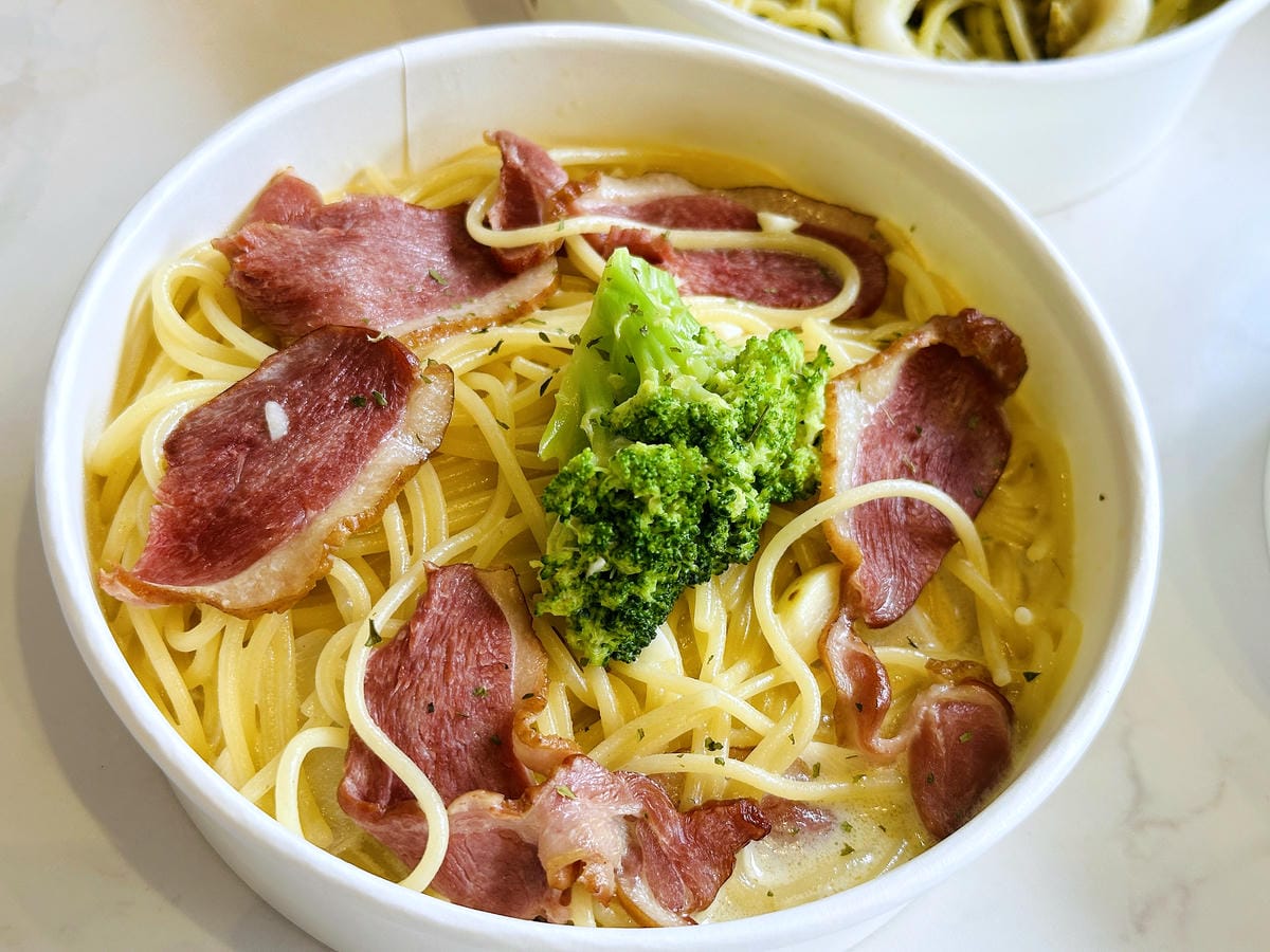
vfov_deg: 30.3
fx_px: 1761
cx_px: 635
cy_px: 476
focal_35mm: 48
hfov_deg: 39.7
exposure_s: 1/446
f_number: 1.78
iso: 64
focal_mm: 6.86
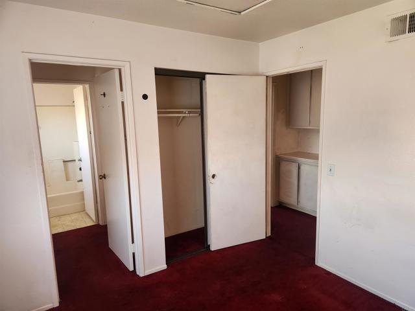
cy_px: 156
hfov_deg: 73.9
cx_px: 208
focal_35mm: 23
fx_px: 276
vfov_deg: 58.9
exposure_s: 1/120
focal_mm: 5.4
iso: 320
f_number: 1.8
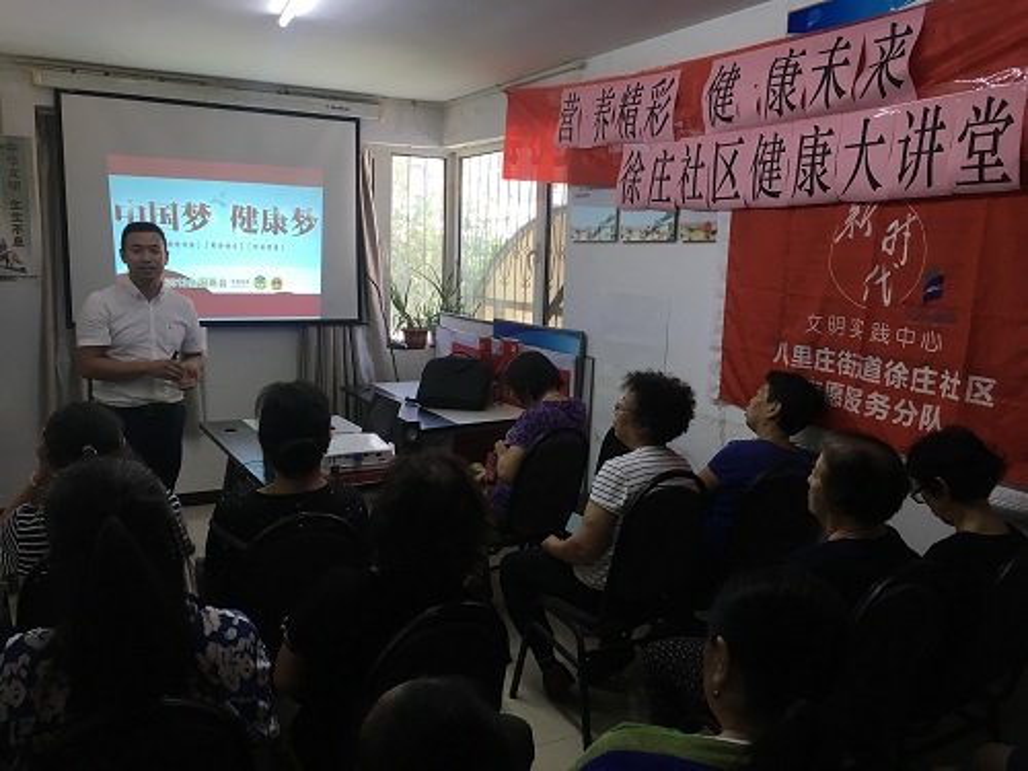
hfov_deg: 61.7
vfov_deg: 48.2
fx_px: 861
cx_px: 514
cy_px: 386
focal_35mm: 29
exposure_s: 1/33
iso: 32
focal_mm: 4.15
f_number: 2.2
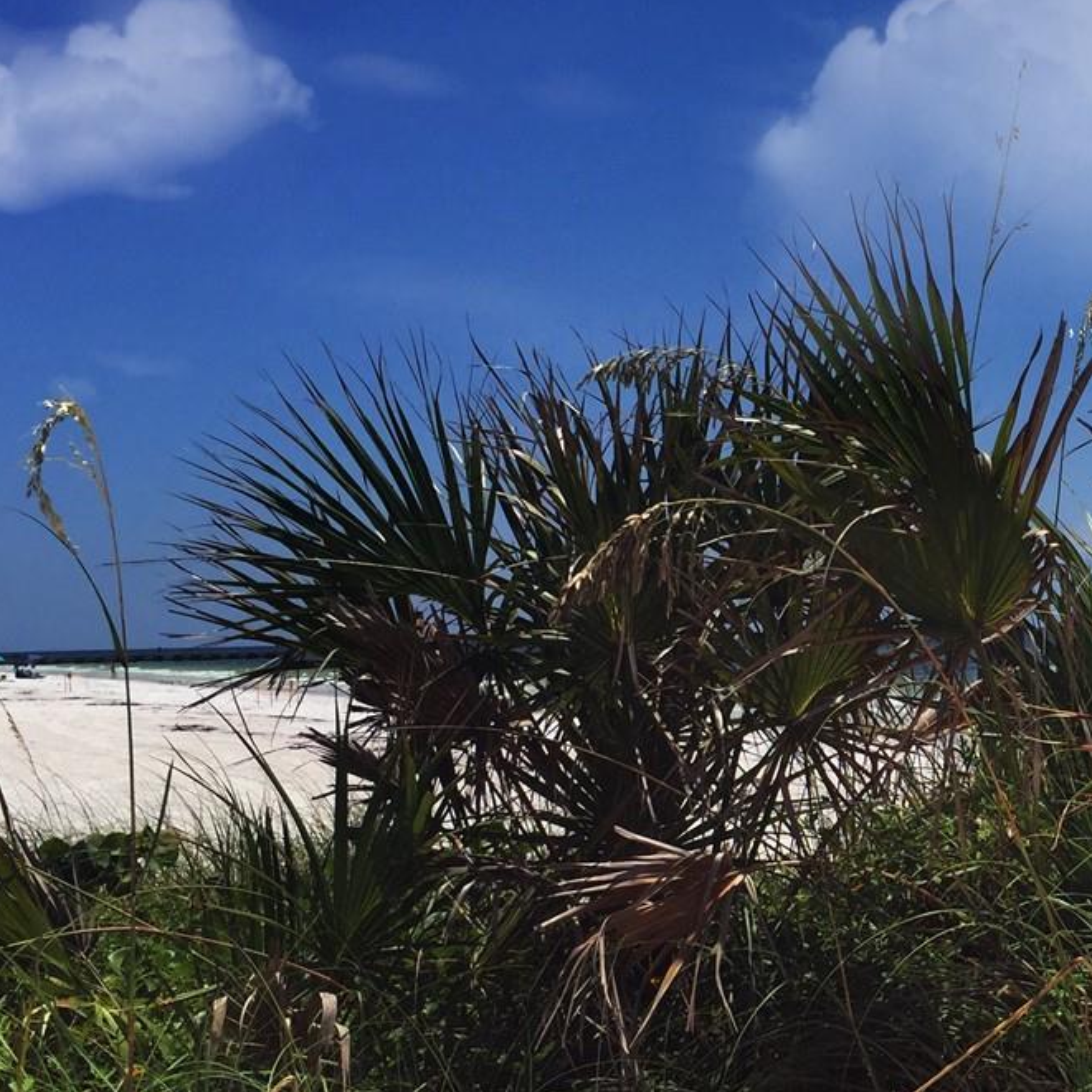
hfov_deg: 26.4
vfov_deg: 27.5
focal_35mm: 62
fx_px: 2213
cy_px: 738
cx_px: 1074
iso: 32
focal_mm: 4.15
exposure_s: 1/3968
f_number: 2.2
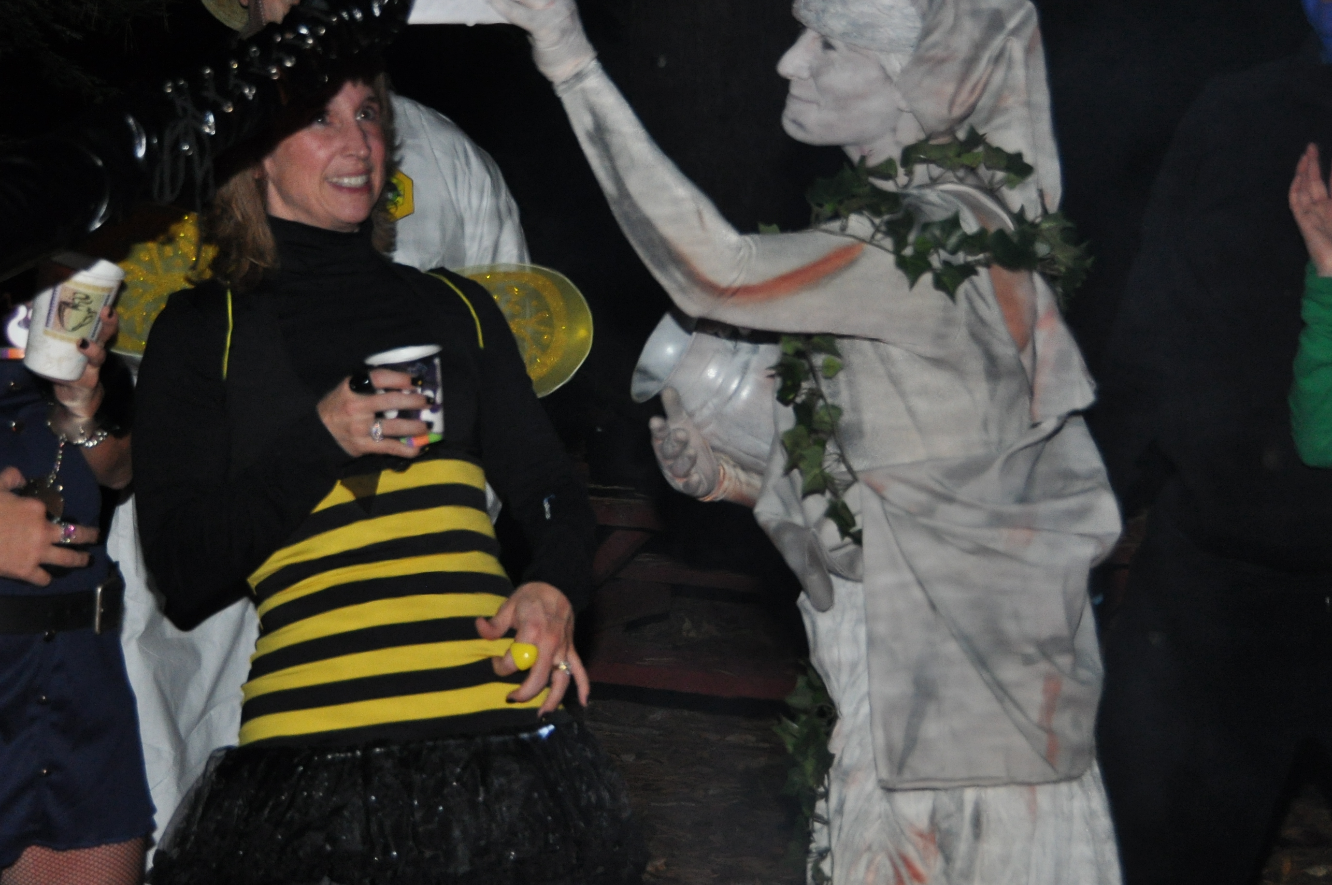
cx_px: 484
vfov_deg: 16.2
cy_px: 318
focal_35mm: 84
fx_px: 3104
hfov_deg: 24.1
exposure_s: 1/60
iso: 800
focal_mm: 36
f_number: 4.2
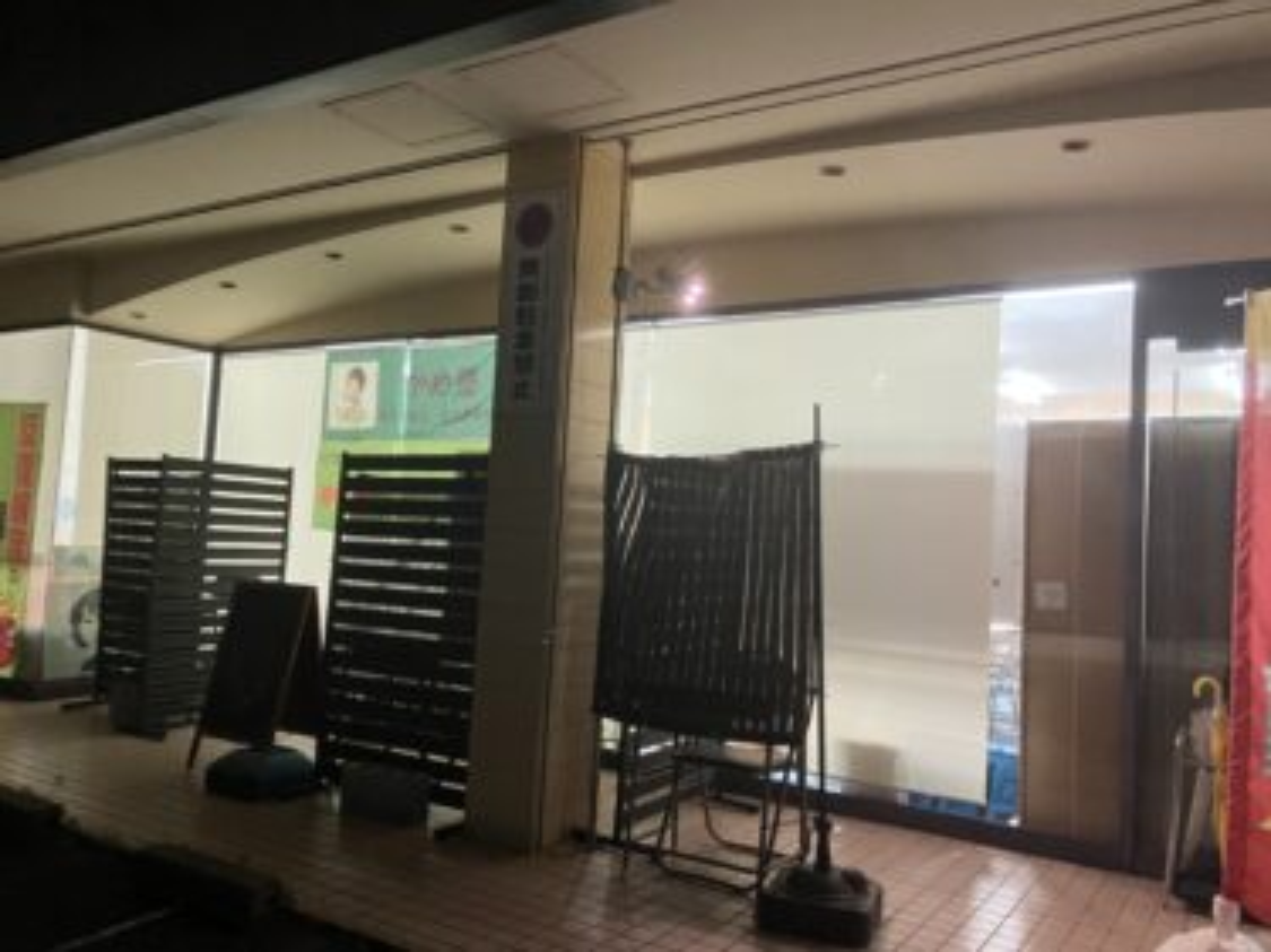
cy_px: 476
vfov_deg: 49.7
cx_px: 636
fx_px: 1028
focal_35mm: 28
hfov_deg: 63.5
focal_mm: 3.99
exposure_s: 1/40
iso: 400
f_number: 1.8
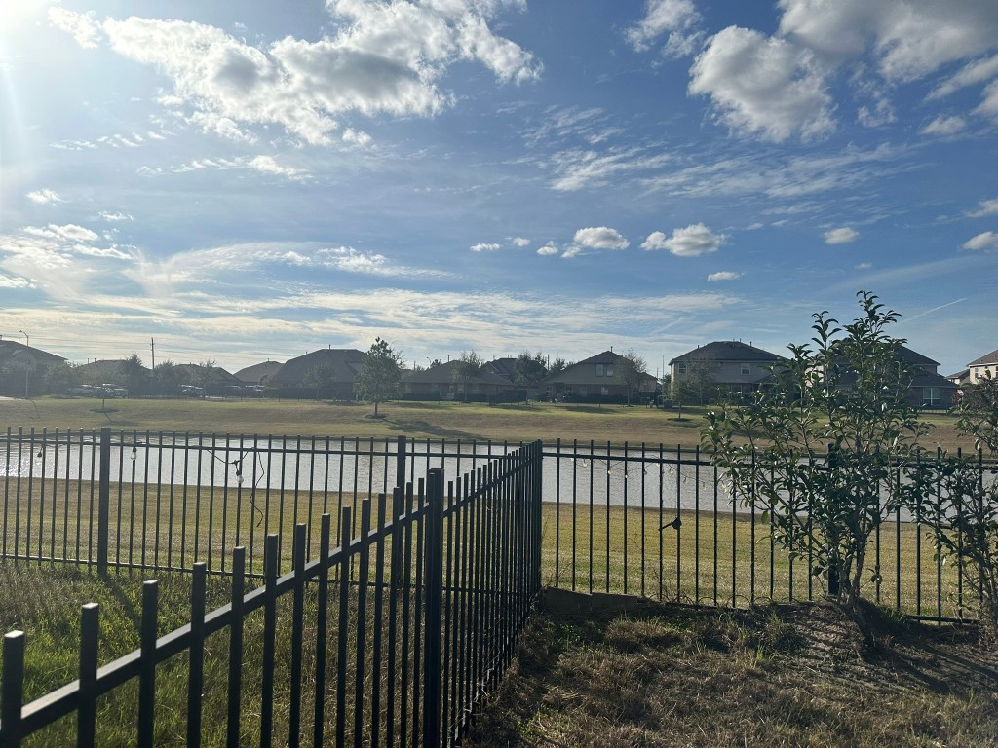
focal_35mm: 24
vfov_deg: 56.8
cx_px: 499
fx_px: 692
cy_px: 374
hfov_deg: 71.6
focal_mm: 6.86
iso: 80
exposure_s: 1/12048
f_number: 1.78
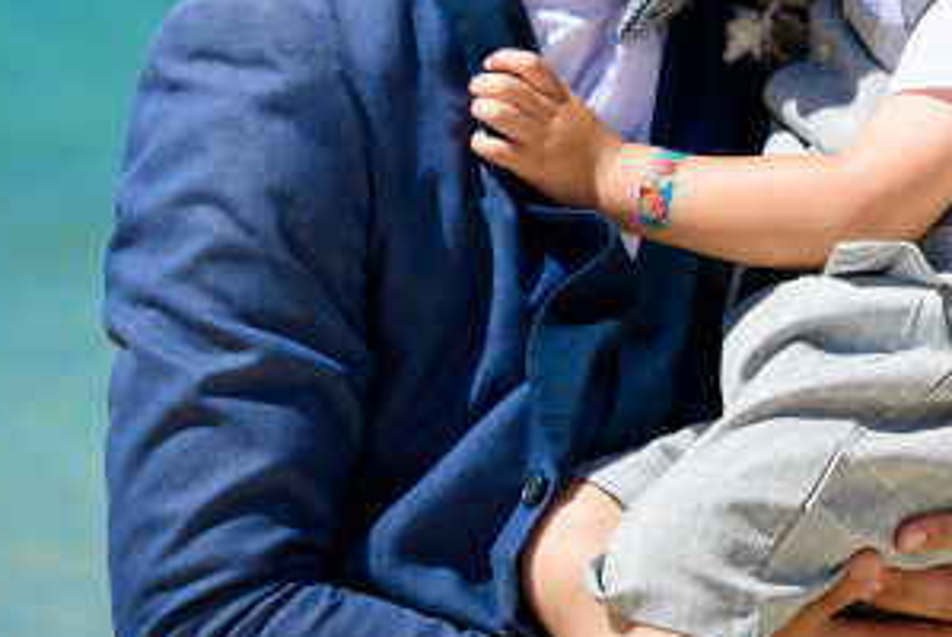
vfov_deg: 4.2
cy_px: -22
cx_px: 927
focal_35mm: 326
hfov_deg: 6.3
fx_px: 8629
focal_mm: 122
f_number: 4
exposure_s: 1/1250
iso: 100
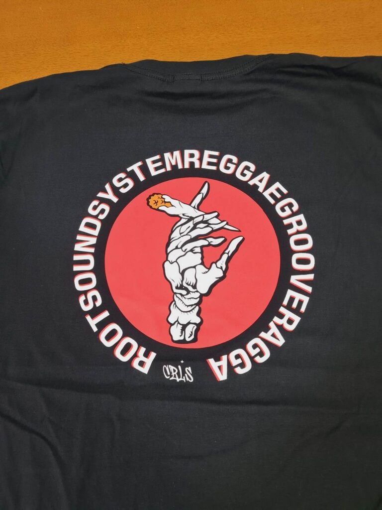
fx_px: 383
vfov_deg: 67.3
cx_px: 191
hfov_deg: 53.1
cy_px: 255
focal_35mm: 26
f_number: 1.8
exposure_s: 1/40
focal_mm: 5.4
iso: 160
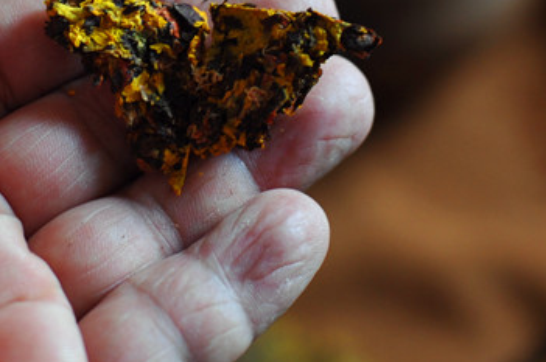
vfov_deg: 9.3
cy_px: -19
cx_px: 199
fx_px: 2211
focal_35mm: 146
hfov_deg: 14.1
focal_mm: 50
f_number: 3.5
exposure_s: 1/50
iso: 800
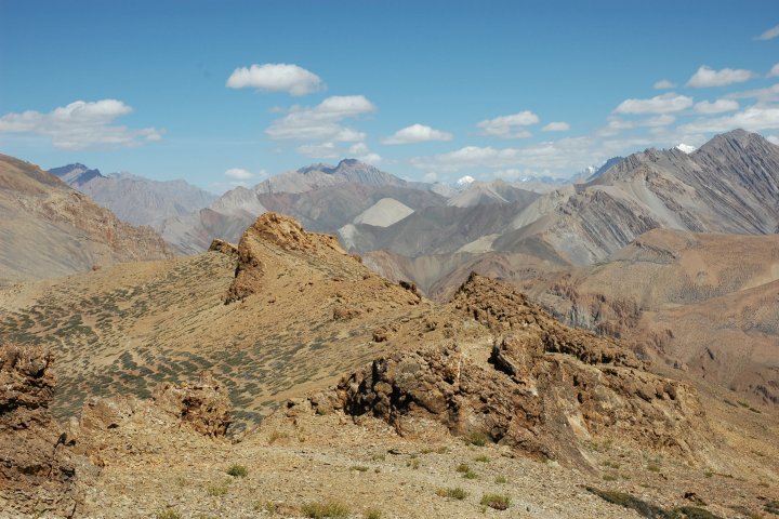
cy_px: 260
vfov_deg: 26.5
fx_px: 1103
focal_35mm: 51
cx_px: 390
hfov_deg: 38.9
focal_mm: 34
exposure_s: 1/400
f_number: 10
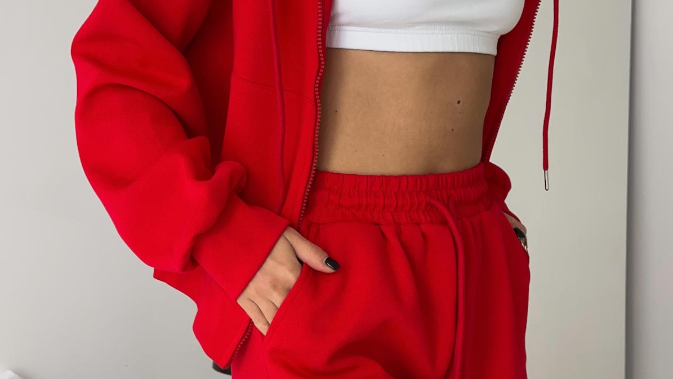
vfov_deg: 17.2
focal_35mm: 70
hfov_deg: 30.2
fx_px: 1249
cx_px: 337
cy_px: 239
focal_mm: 6.86
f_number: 1.8
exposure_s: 1/120
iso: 80
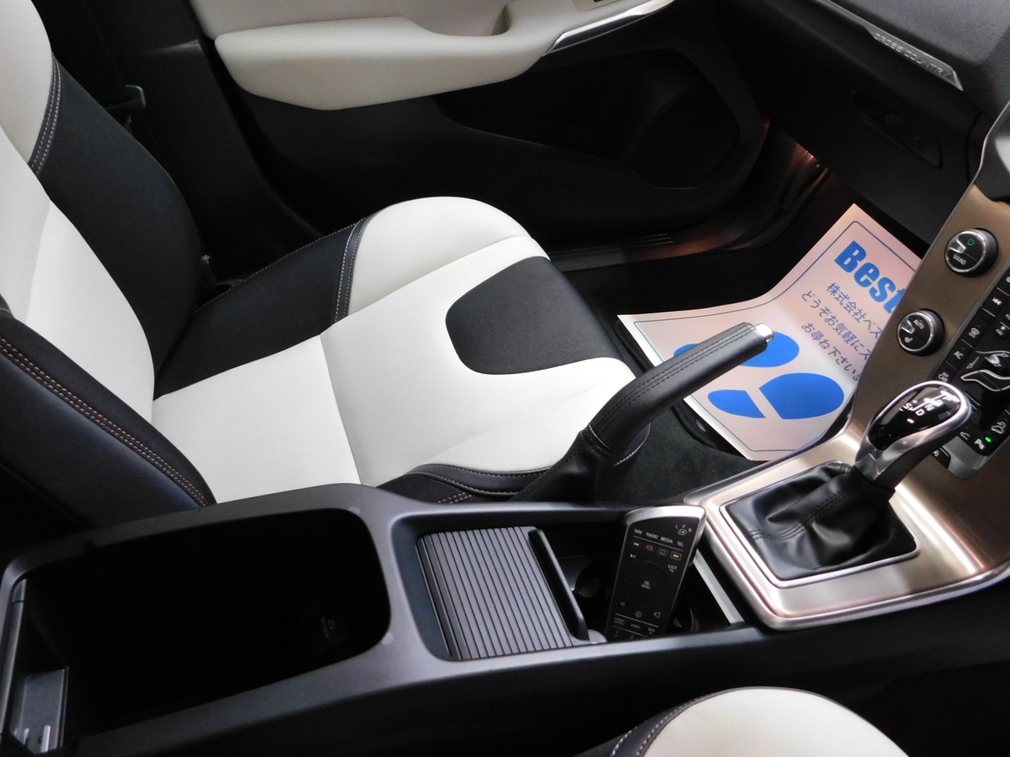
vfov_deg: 51.1
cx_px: 517
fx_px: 788
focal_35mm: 27
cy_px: 317
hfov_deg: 65.3
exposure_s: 1/10
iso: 400
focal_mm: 4
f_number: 3
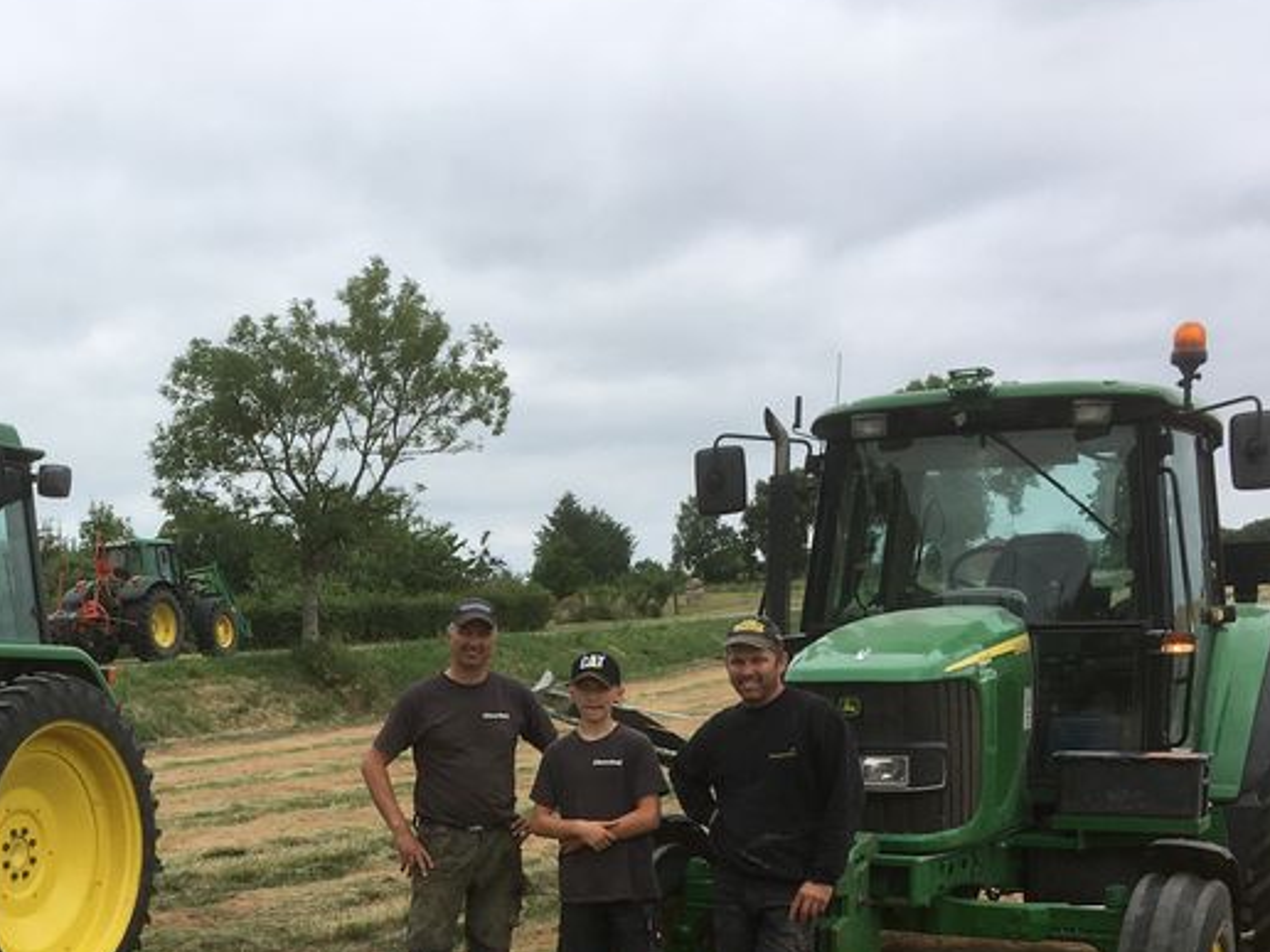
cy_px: 849
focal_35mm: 54
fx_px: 1981
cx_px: 214
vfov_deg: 26.2
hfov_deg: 34.2
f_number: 2.2
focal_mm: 4.15
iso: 25
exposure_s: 1/1451
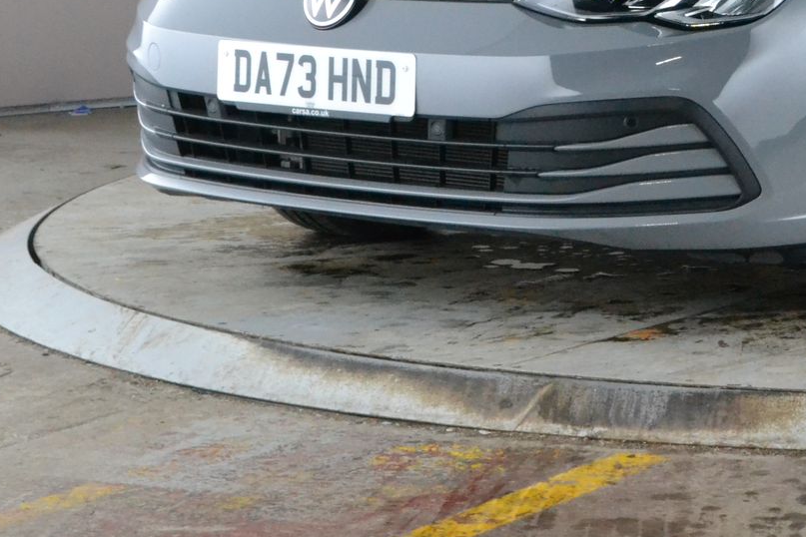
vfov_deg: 7.8
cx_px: 911
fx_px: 3918
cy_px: -131
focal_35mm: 175
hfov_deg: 11.6
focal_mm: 46
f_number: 11
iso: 3200
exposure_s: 1/40
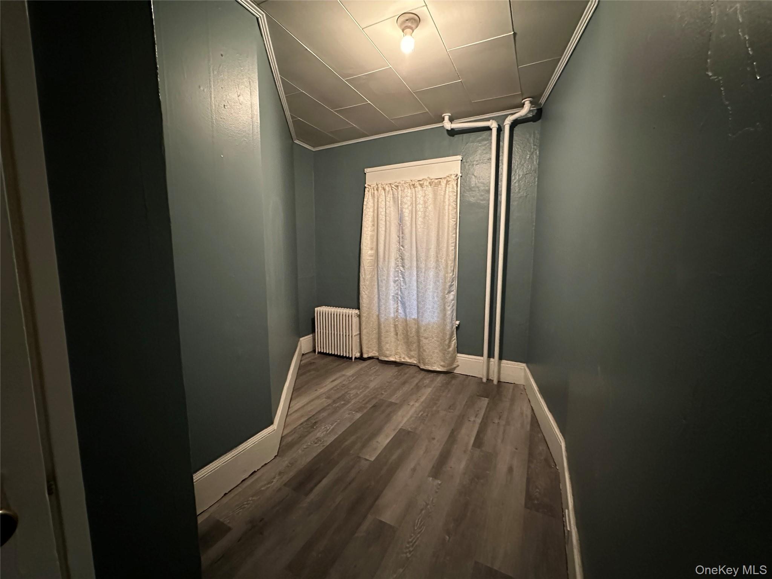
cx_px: 386
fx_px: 312
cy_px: 290
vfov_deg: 85.7
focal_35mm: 14
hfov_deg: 102.1
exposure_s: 1/40
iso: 1250
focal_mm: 2.22
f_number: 2.2
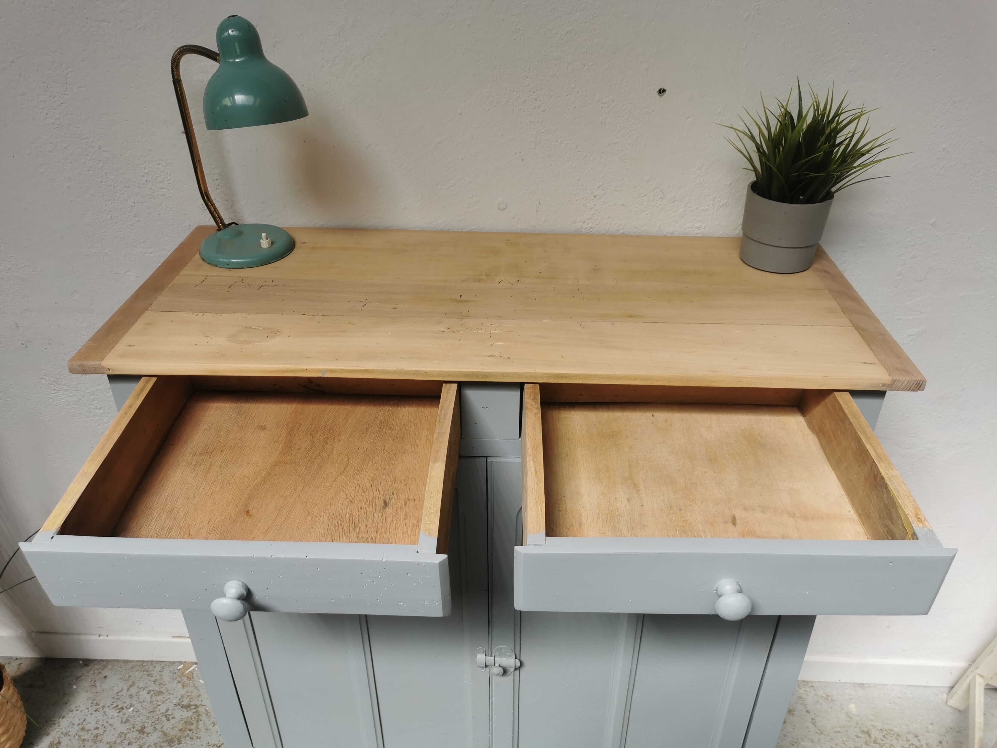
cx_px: 498
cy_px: 374
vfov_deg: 51.4
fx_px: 778
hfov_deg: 65.3
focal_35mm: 27
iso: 50
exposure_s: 1/1520
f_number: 1.8
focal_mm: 5.58
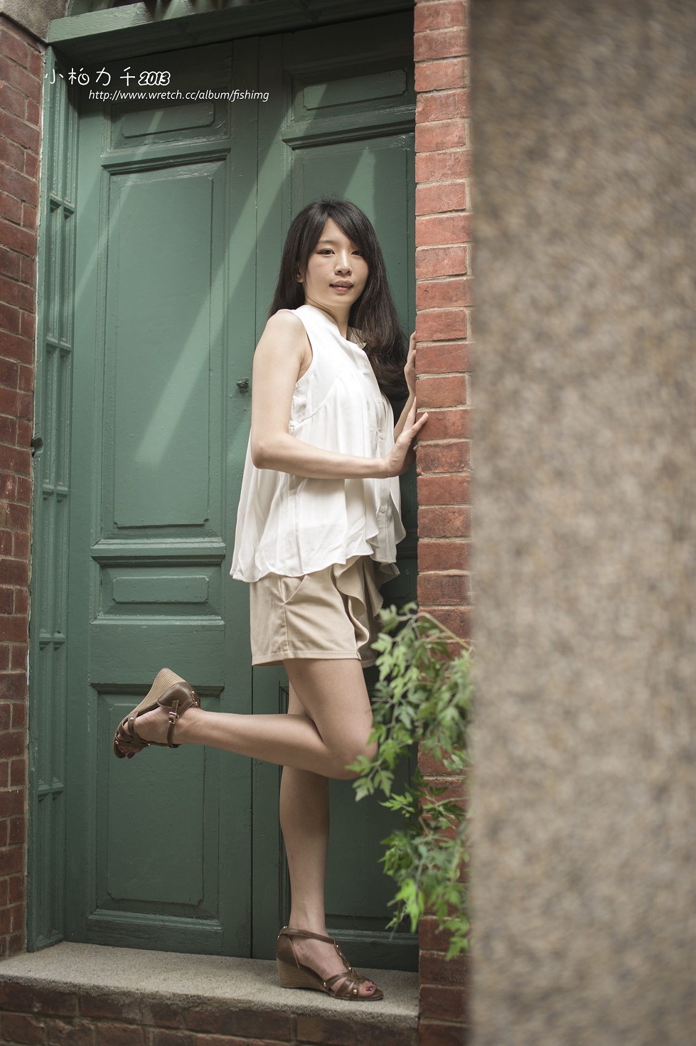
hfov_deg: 27.0
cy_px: 523
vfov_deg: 39.6
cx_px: 348
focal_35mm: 50
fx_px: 1452
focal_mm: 50
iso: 100
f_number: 2.2
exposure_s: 1/200
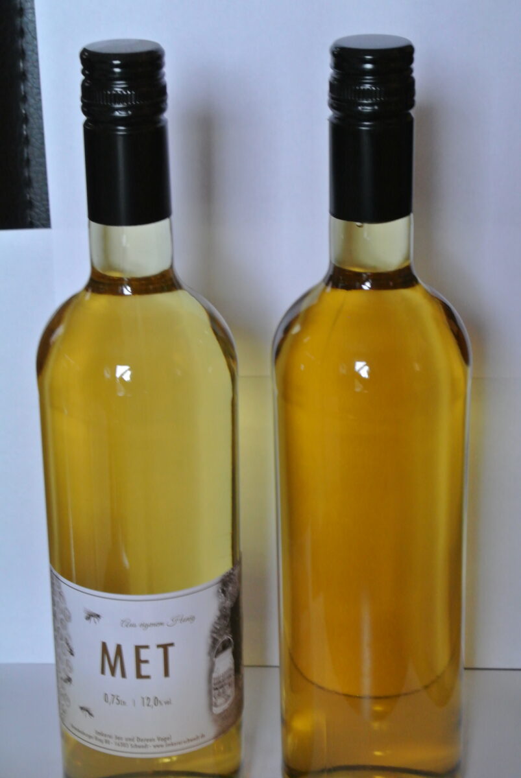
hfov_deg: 16.9
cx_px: 260
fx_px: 1754
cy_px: 389
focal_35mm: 81
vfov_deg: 25.0
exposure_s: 1/10
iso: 800
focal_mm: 30
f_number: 5.6
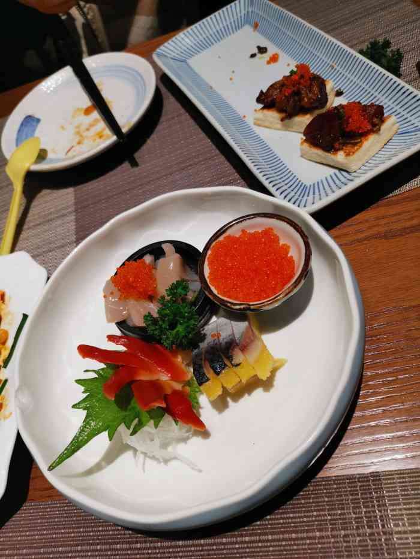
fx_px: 437
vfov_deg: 65.3
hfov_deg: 51.4
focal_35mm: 27
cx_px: 210
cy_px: 280
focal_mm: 5.58
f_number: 1.8
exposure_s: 1/100
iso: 250
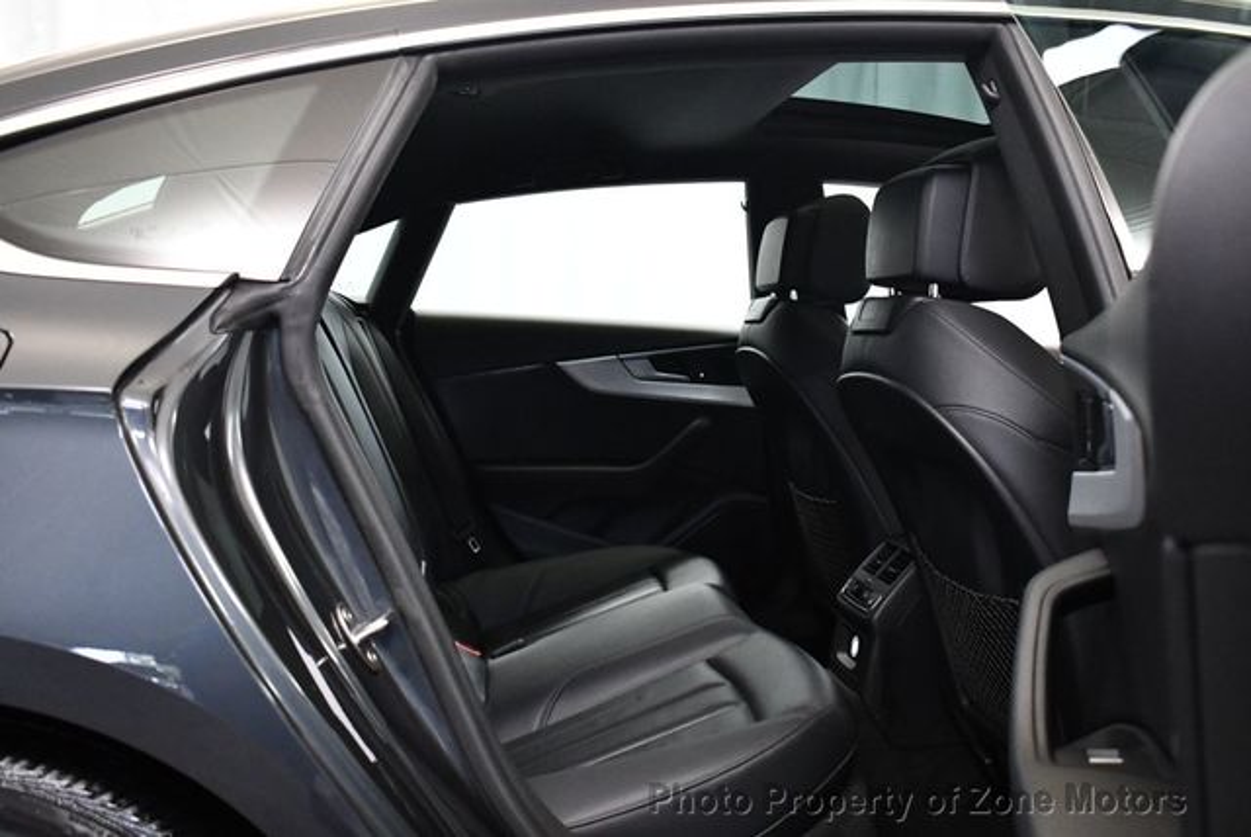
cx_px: 626
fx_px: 1252
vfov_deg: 36.9
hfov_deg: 53.1
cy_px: 418
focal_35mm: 36
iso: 3200
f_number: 3.5
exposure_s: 1/125
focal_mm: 18
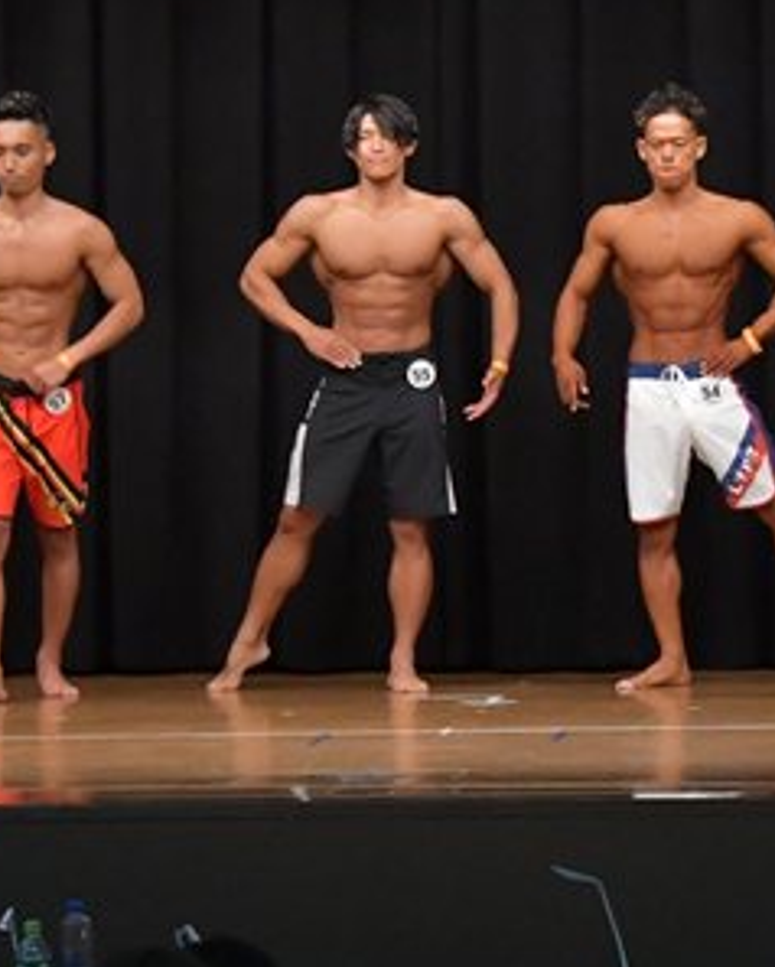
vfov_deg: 7.3
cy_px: 332
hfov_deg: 5.9
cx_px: 588
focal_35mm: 264
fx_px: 7561
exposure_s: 1/400
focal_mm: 72
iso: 6400
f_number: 5.6
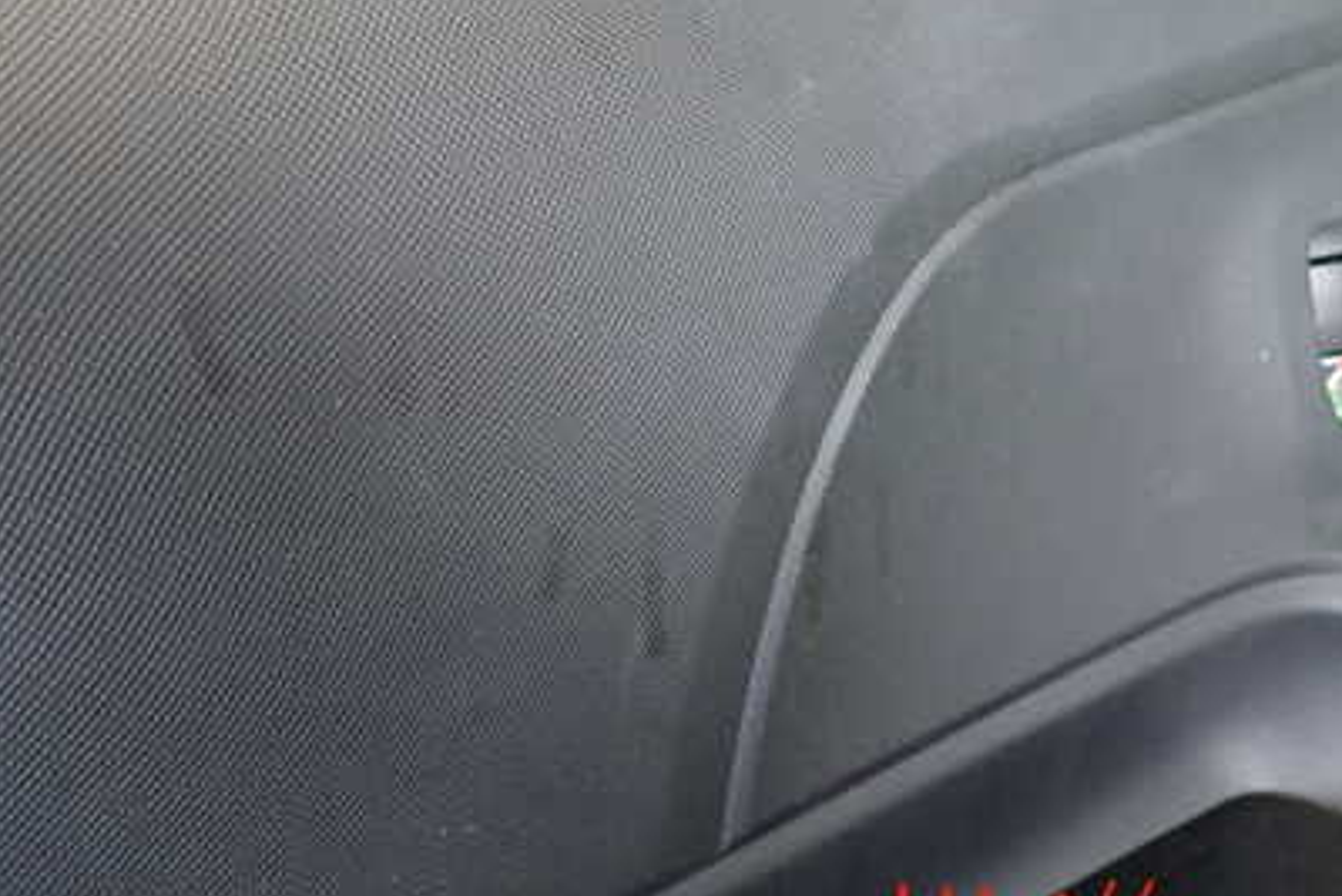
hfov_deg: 49.5
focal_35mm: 39
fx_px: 1454
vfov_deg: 33.4
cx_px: 648
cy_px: 205
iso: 250
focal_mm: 4.5
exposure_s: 1/30
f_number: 2
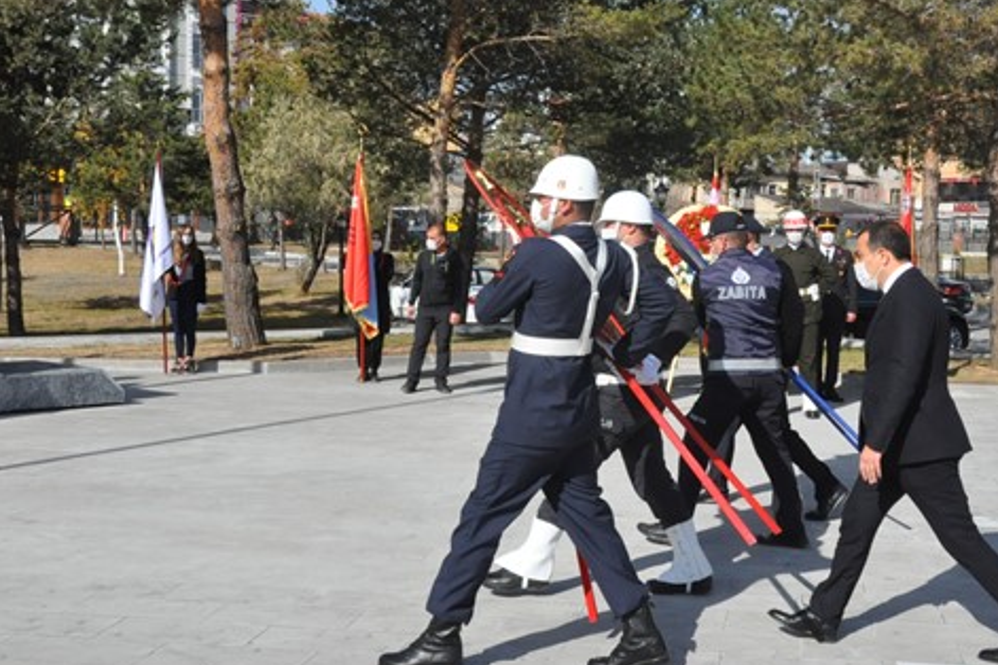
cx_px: 583
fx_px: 1433
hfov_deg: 38.3
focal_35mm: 52
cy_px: 271
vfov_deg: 26.1
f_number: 16
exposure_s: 1/1000
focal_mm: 25
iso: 1600
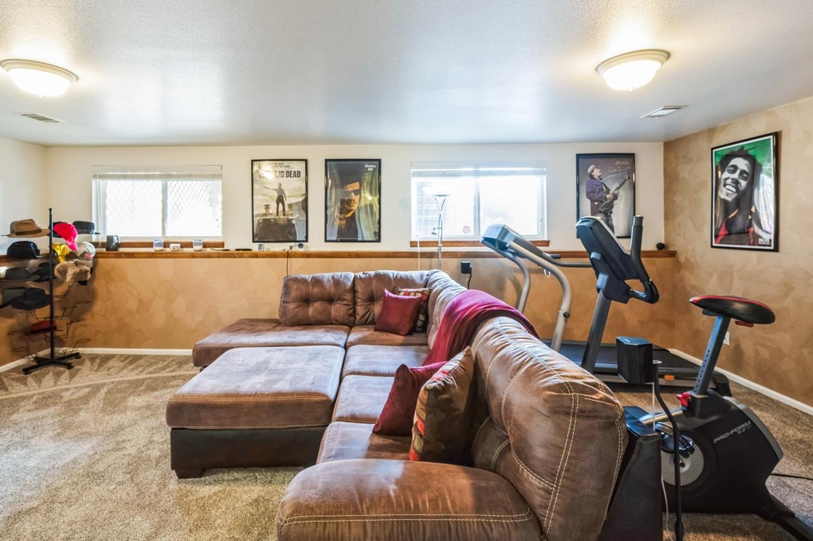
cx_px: 378
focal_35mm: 17
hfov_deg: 93.1
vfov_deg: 70.1
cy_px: 234
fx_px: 384
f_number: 8
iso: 400
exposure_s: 1/2.5
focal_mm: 14
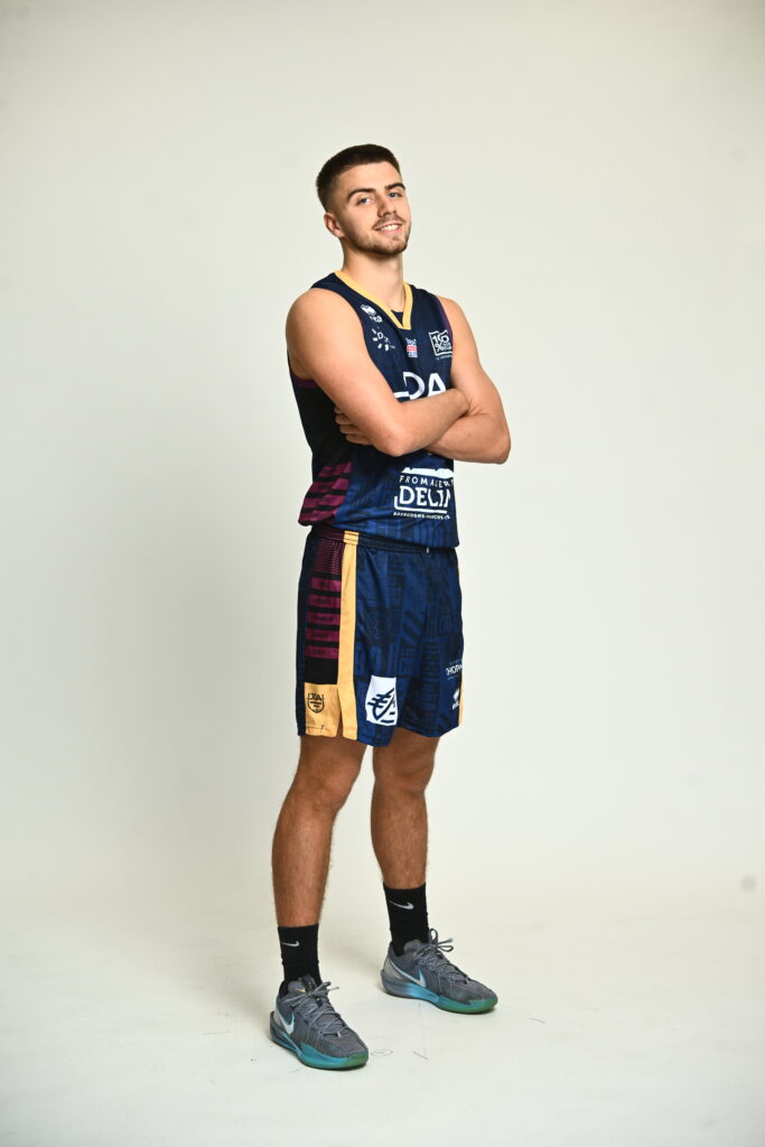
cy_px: 574
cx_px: 382
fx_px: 1912
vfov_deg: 33.4
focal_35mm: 60
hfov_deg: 22.6
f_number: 5
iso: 320
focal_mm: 60
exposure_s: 1/160
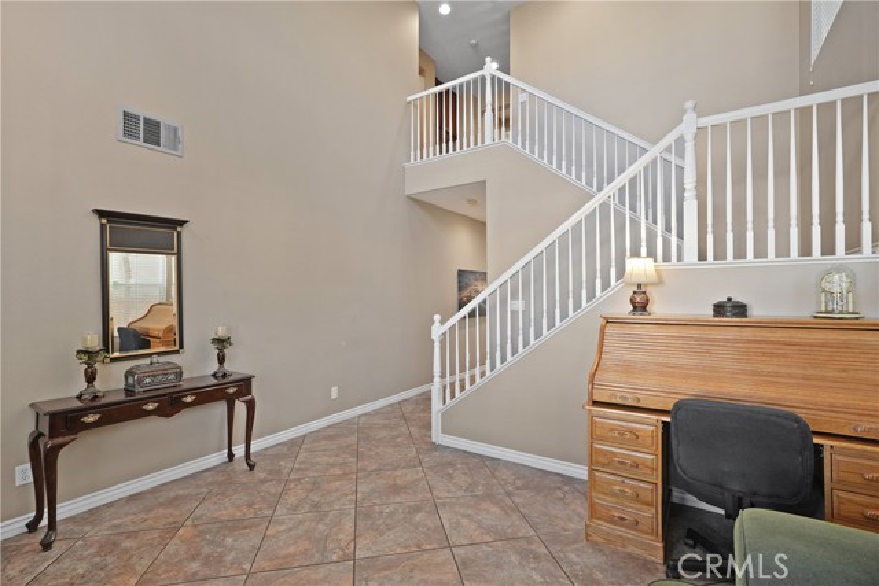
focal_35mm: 16
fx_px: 391
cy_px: 293
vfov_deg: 73.8
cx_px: 440
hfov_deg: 96.7
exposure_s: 1/15
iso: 320
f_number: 4
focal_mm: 16
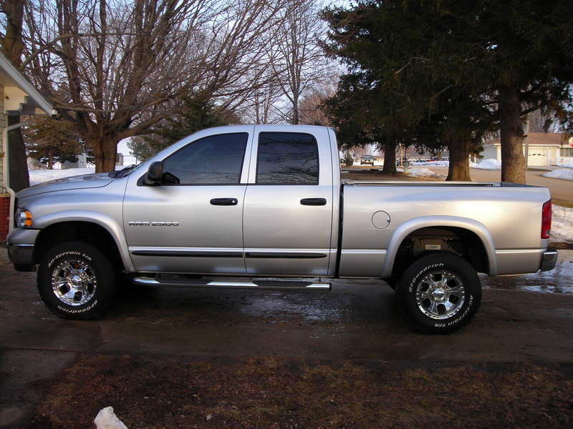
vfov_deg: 35.1
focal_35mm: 41
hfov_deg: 45.8
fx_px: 679
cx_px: 286
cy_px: 214
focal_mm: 6.8
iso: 50
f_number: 3.3
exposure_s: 1/120
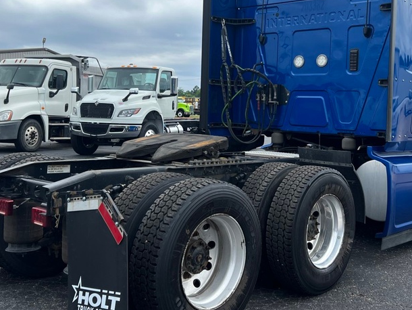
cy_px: 114
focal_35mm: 46
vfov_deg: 31.4
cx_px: 232
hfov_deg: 41.1
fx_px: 548
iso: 50
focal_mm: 5.7
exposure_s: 1/2513
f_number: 1.5
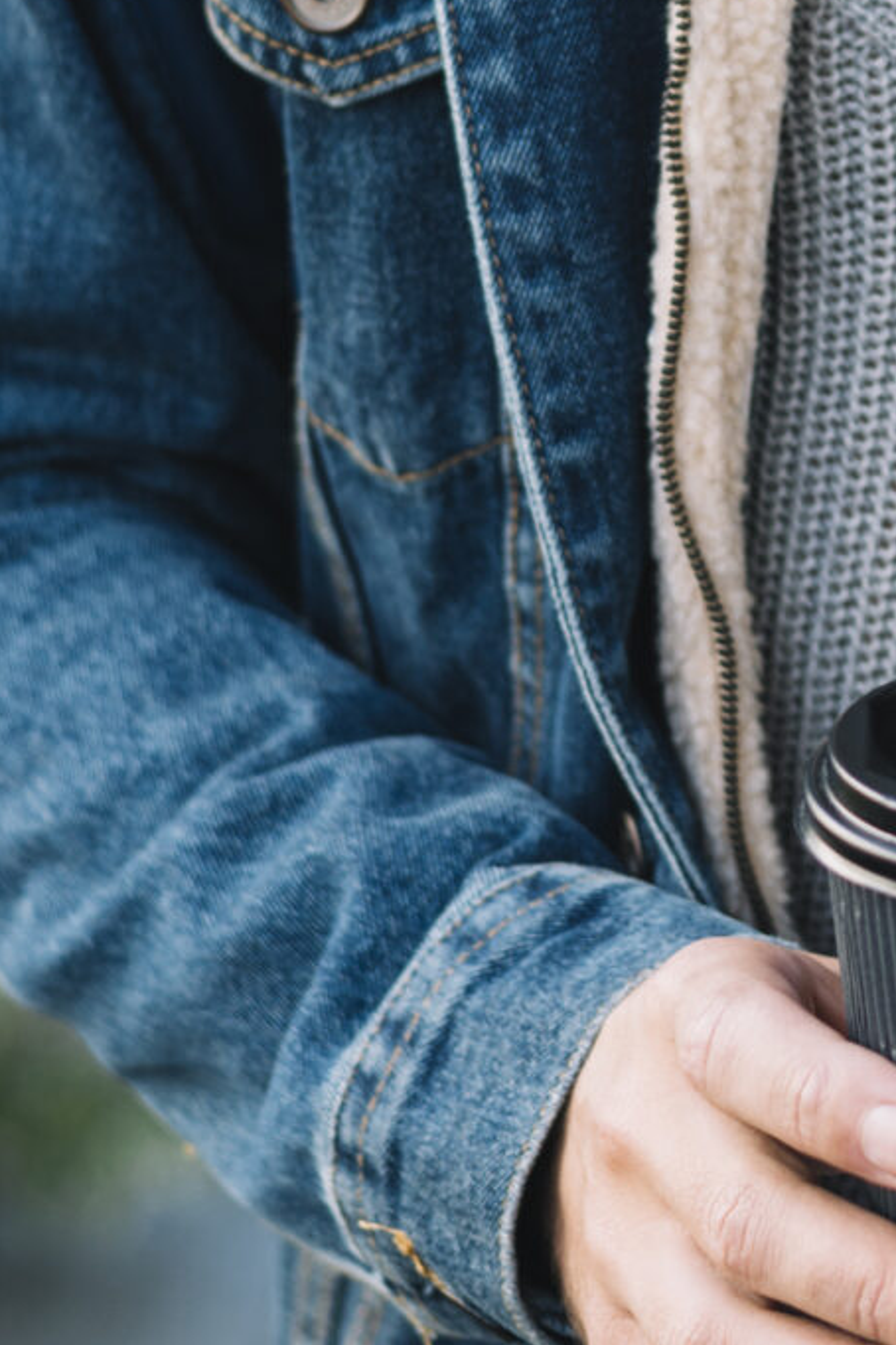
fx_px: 7018
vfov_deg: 10.8
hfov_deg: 7.2
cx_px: 1177
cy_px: -188
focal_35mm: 188
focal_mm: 50
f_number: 2.8
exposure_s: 1/125
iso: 250
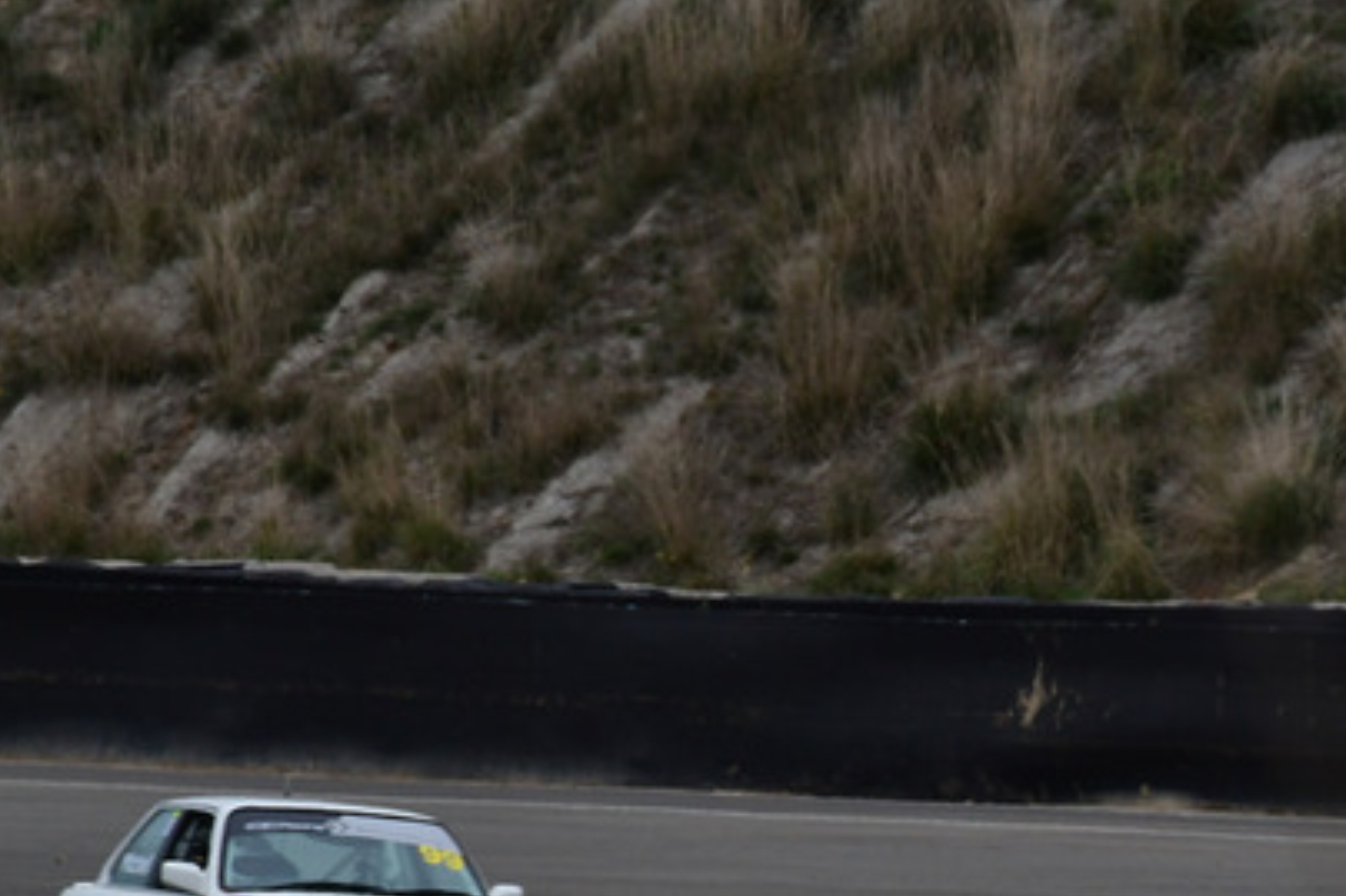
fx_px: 55497
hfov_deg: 1.4
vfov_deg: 0.9
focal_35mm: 1485
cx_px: 1083
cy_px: 859
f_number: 11
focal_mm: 500
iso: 640
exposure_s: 1/640
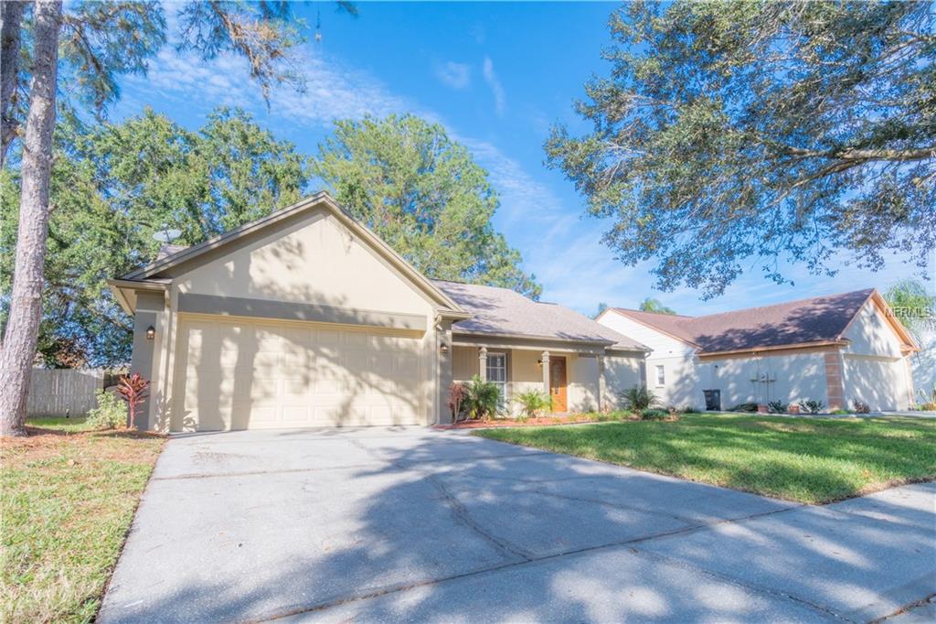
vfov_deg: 67.3
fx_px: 468
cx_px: 468
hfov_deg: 90.0
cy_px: 312
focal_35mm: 18
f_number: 16
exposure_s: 1/200
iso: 320
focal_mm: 12
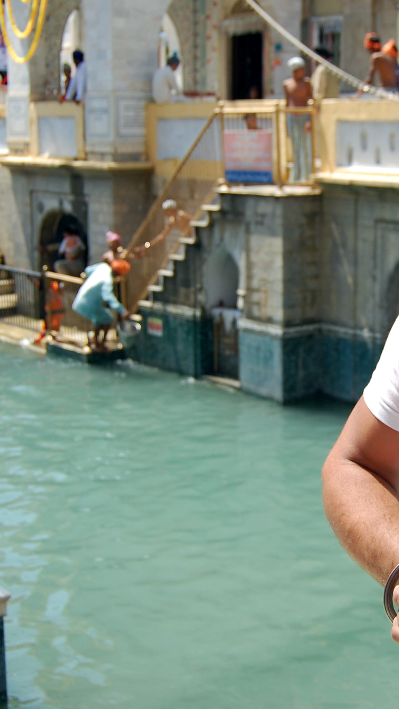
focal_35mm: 63
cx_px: 317
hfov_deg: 18.9
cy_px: 339
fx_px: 1185
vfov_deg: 33.3
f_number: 4
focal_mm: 24
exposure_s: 1/800
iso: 200
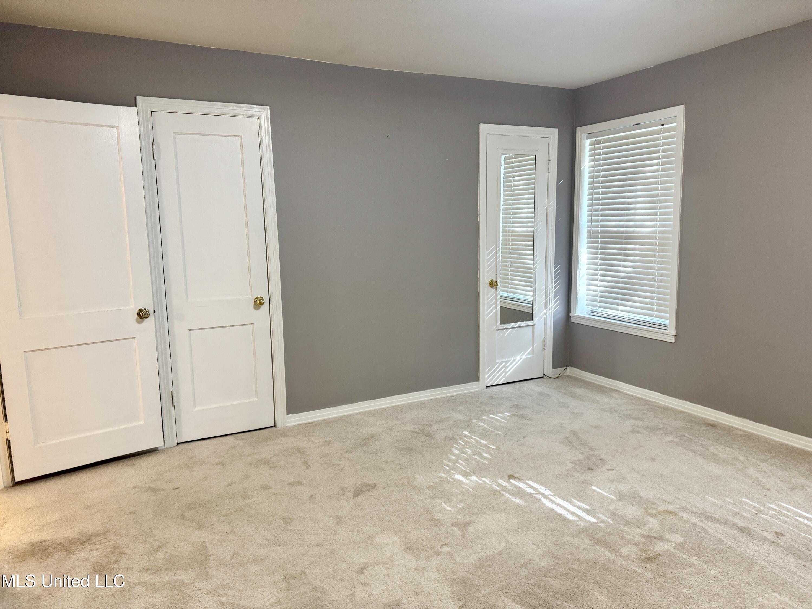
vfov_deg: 56.8
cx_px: 406
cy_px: 304
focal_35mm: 24
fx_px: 563
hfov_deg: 71.6
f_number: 1.78
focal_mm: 6.76
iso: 250
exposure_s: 1/60
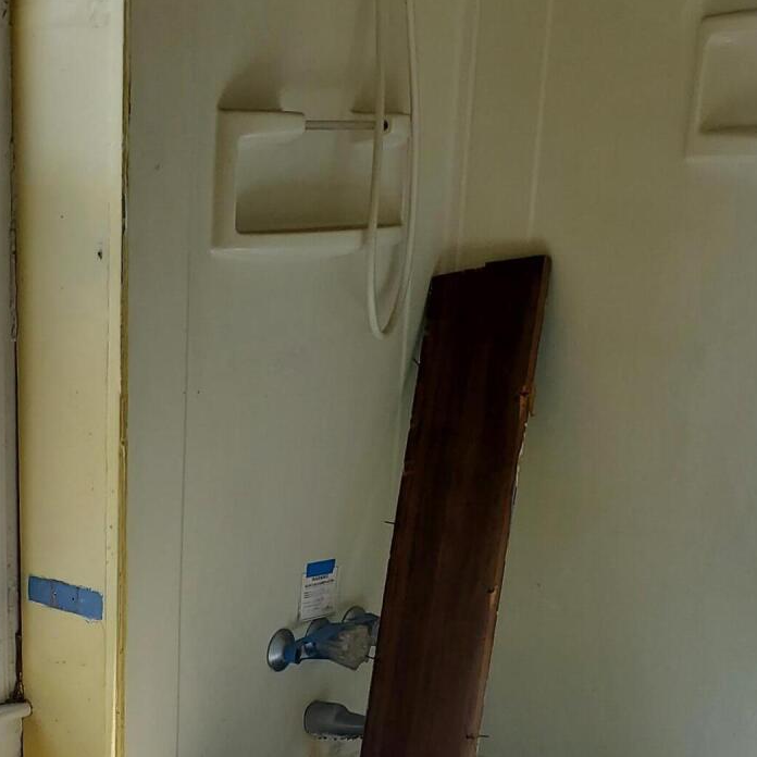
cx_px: 91
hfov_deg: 25.4
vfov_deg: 24.7
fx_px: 1633
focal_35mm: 66
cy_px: 785
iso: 50
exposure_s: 1/619
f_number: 2.4
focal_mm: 4.3
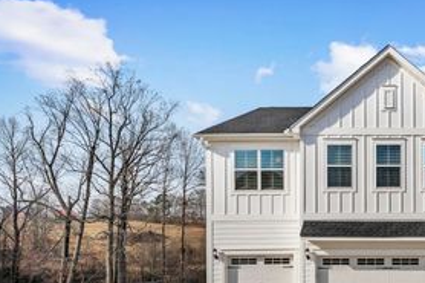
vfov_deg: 42.5
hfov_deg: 56.7
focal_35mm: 28
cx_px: 375
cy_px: 246
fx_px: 336
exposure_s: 1/500
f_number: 6.3
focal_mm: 15.8
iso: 100
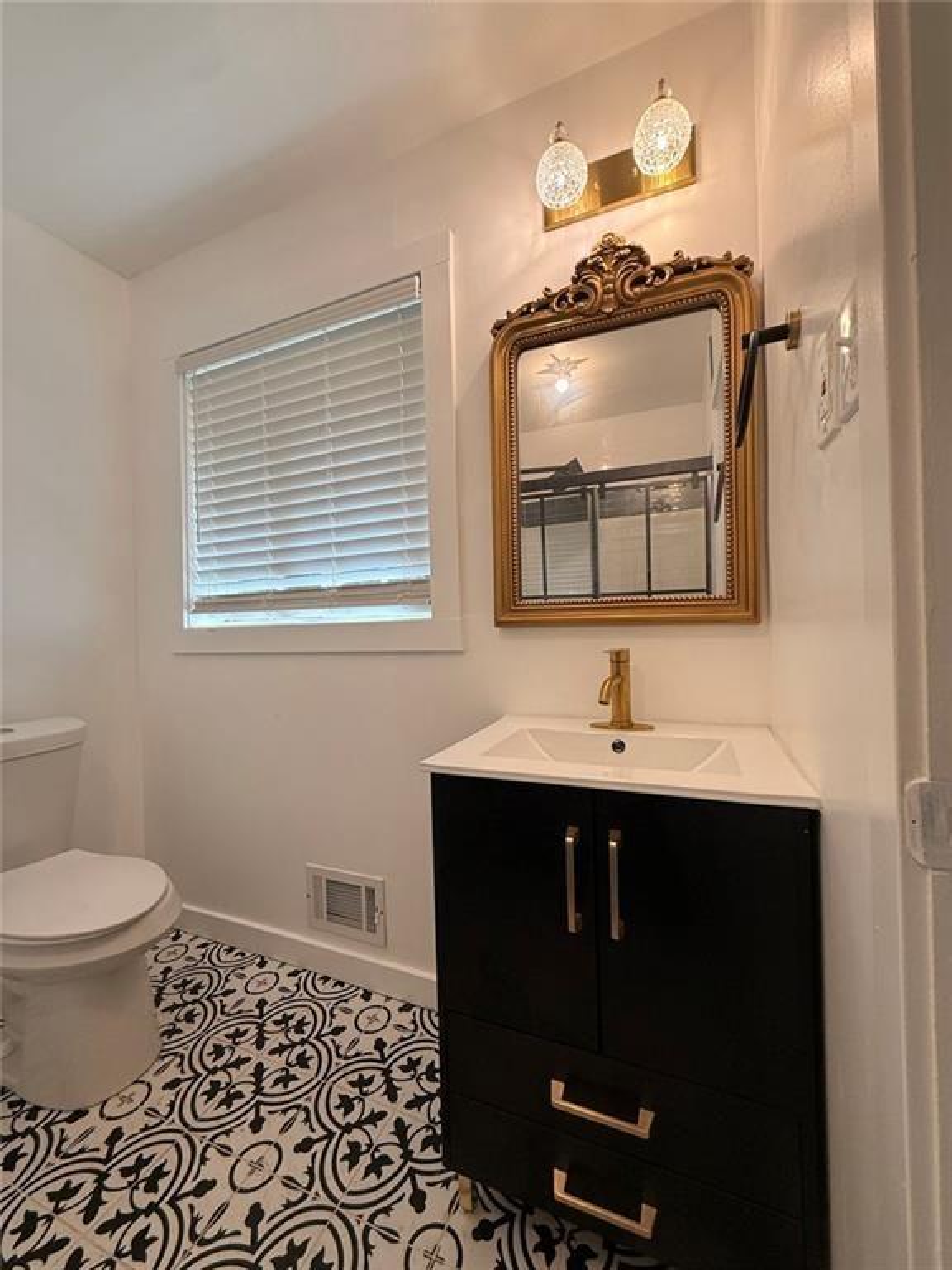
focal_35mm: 14
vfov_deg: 102.1
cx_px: 476
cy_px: 635
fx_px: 513
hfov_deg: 85.7
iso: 200
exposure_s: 1/120
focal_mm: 2.22
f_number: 2.2
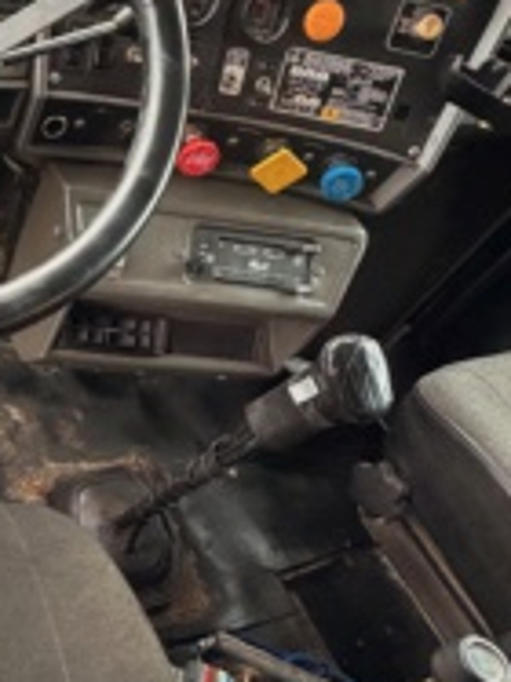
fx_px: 709
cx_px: -36
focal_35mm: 36
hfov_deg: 34.7
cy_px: 350
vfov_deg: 51.4
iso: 320
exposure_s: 1/102
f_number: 2.2
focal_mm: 2.22
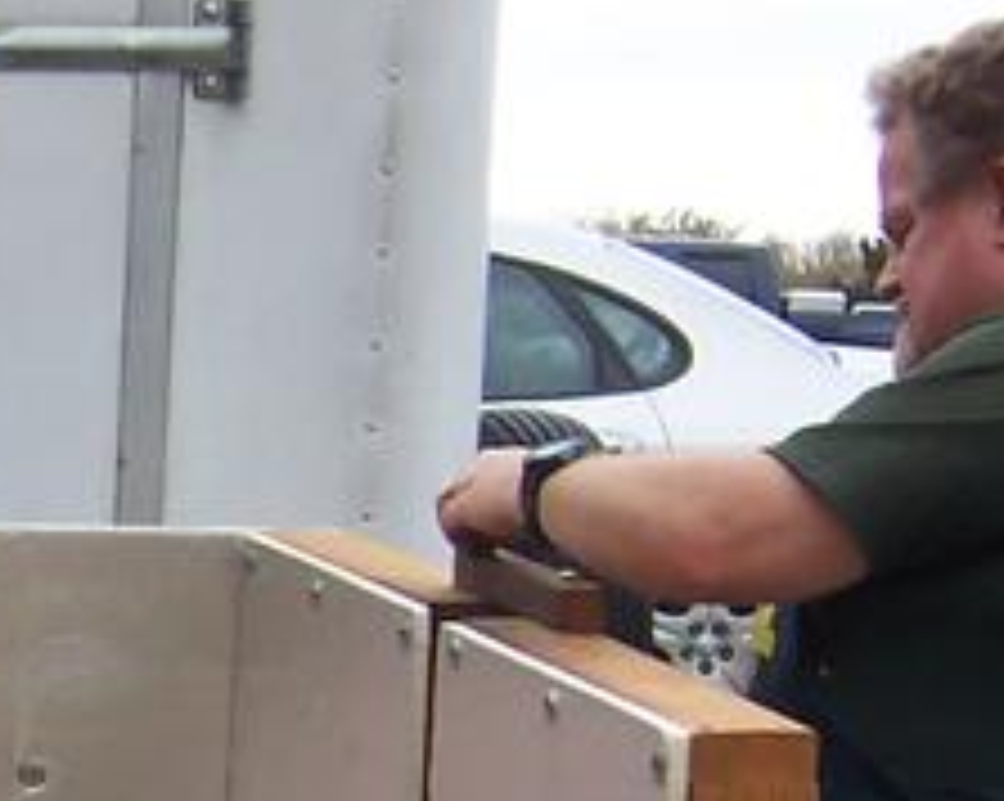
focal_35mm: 142
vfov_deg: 10.6
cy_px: 1114
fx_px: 4216
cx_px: -558
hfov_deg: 12.8
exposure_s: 1/250
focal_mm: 5.6
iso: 100
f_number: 3.4
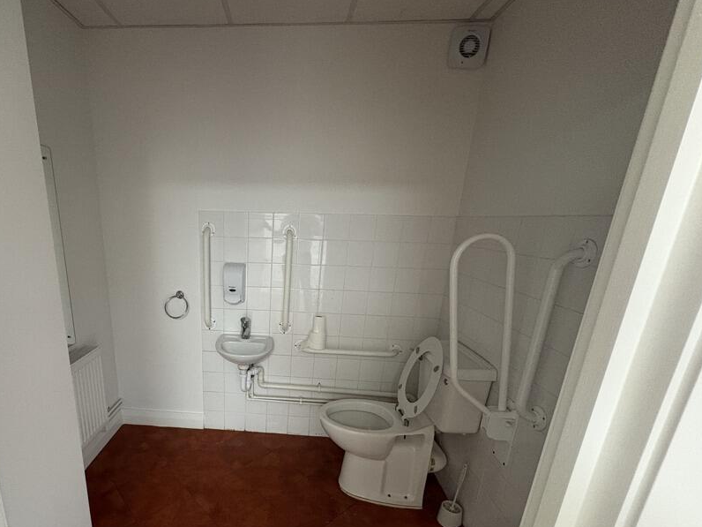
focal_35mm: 18
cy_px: 327
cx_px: 258
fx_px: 365
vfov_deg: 70.5
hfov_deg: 85.8
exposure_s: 1/50
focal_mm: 2.22
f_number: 2.2
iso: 500
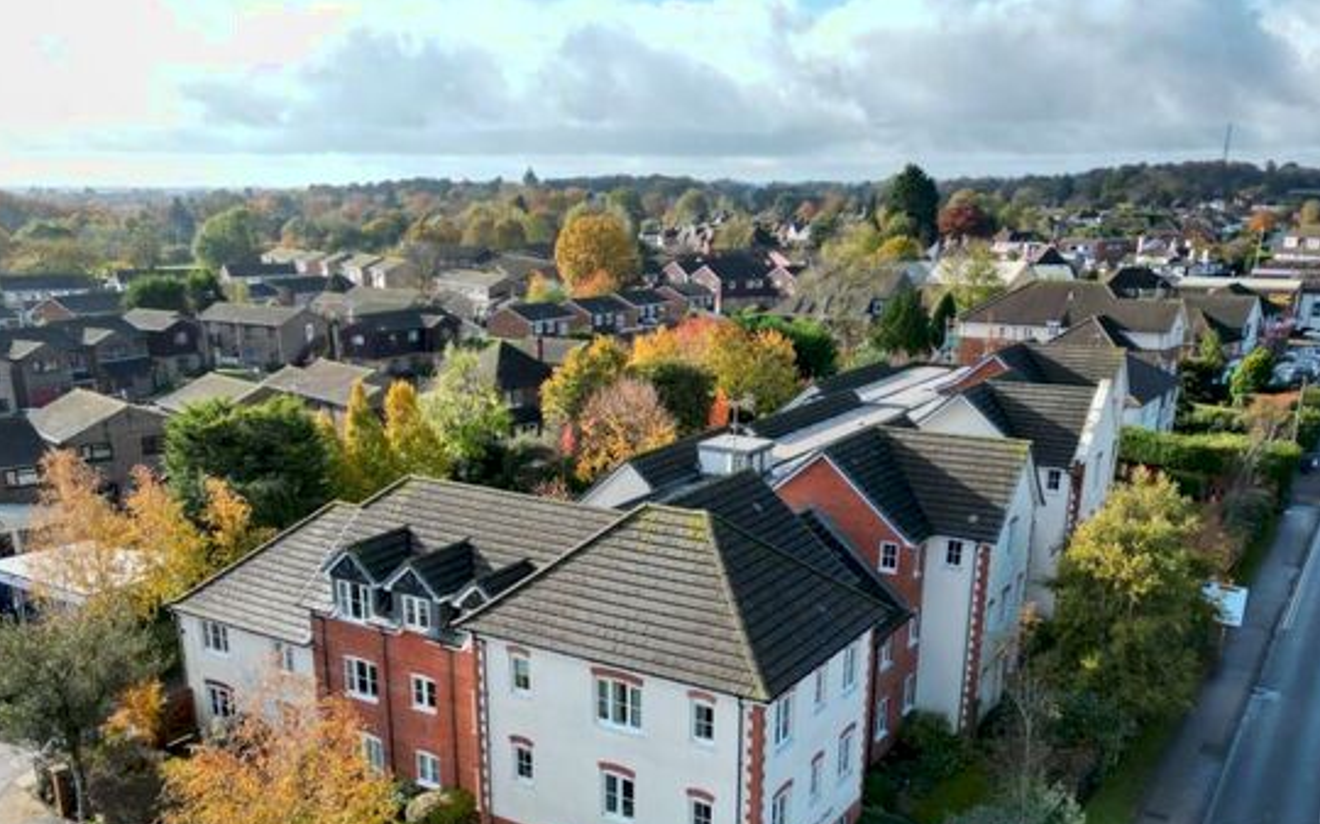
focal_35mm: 33
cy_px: 598
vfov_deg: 37.5
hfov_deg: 58.1
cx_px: 631
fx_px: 1187
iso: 100
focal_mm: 6.72
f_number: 1.7
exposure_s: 1/1250
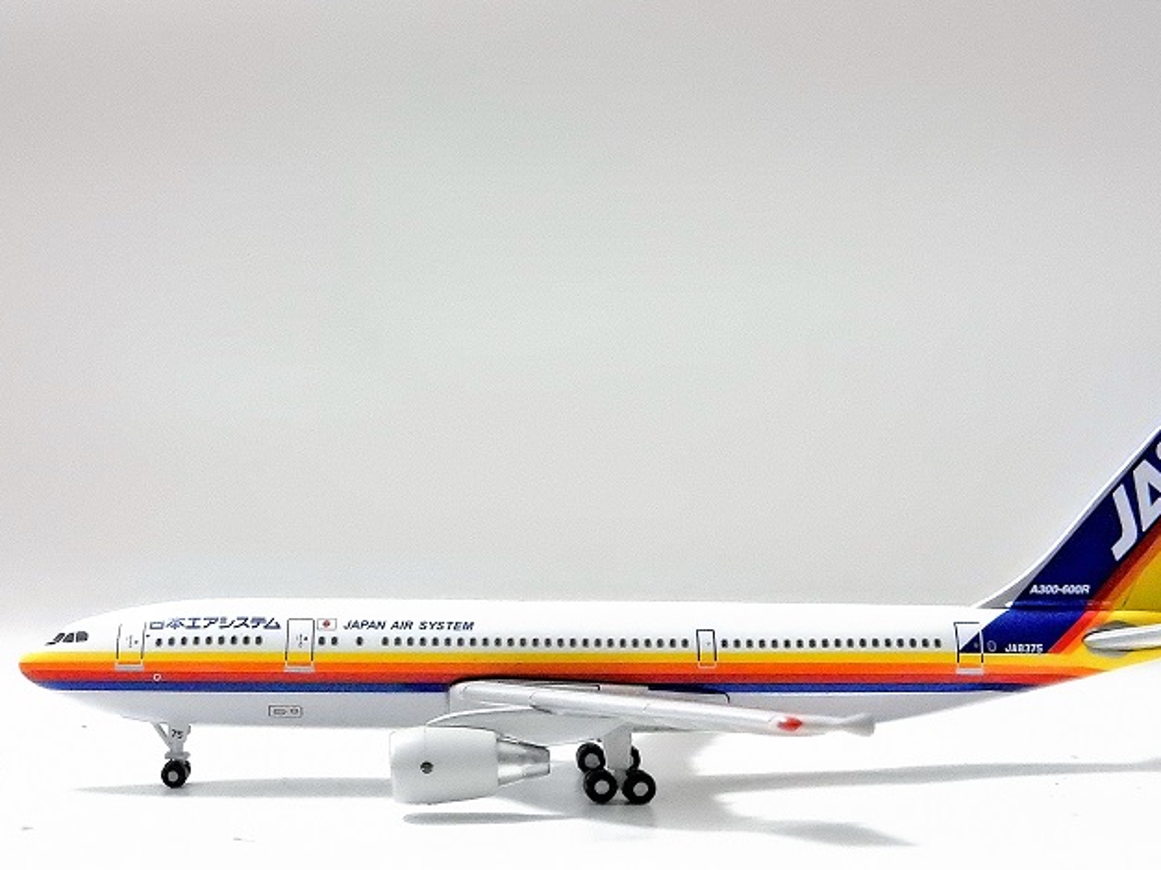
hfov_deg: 29.0
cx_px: 626
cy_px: 454
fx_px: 2247
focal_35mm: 67
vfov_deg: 21.9
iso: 3200
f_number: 4.5
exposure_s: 1/60
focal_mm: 10.7
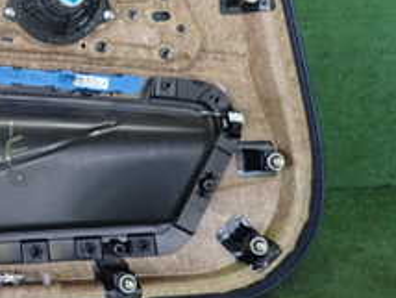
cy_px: 9
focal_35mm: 70
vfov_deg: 20.5
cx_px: -142
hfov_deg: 23.8
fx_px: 802
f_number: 2
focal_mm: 4.5
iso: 200
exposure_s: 1/50
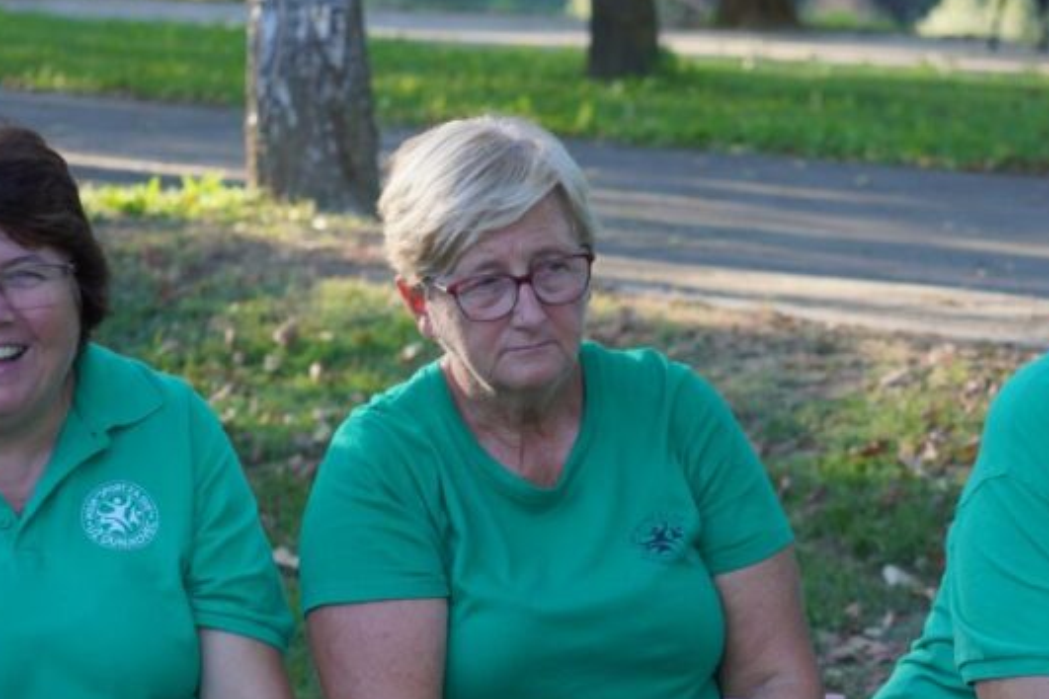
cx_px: 616
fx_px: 5186
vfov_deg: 7.7
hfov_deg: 11.5
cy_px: 630
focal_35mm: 178
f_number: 2.8
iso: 100
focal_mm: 50
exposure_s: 1/250
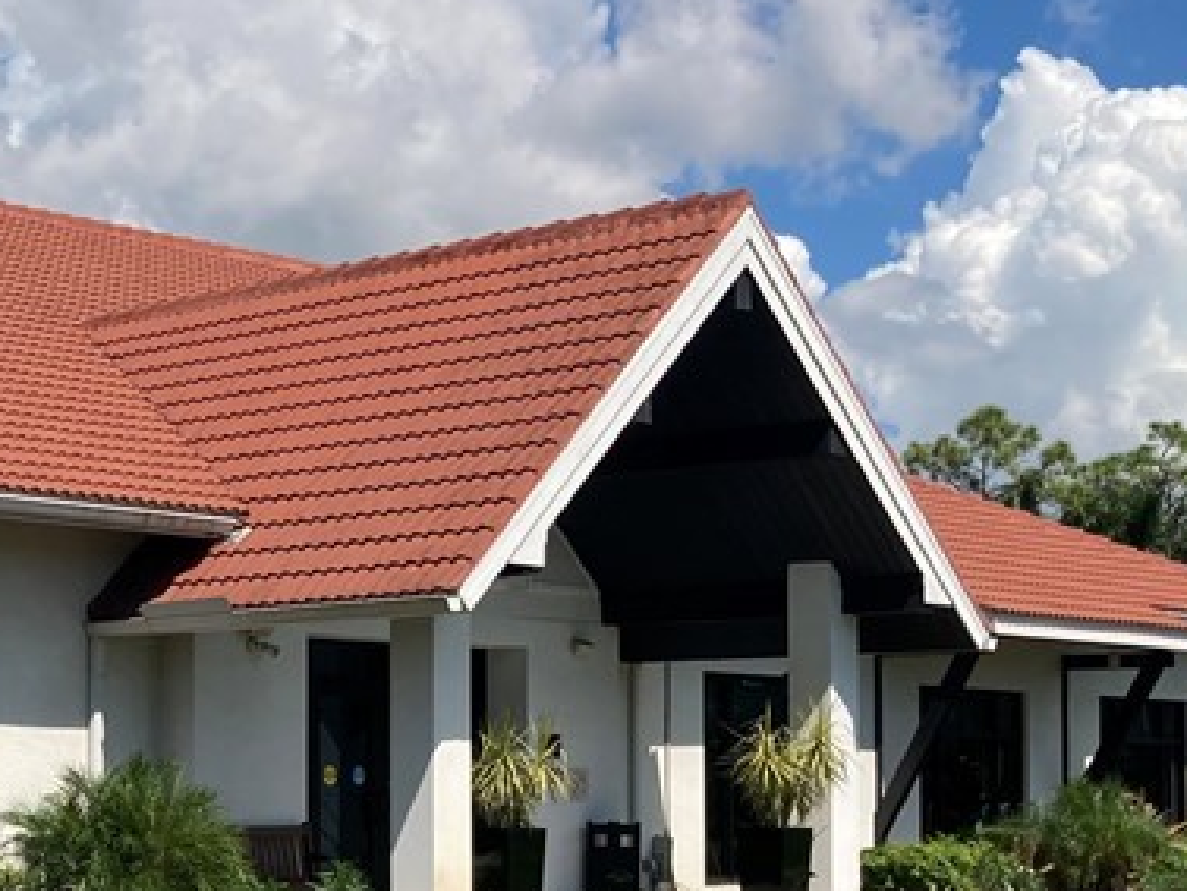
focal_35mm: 76
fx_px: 2607
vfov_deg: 19.1
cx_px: -28
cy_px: 756
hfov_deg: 24.4
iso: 25
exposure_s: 1/2857
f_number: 1.8
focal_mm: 3.99
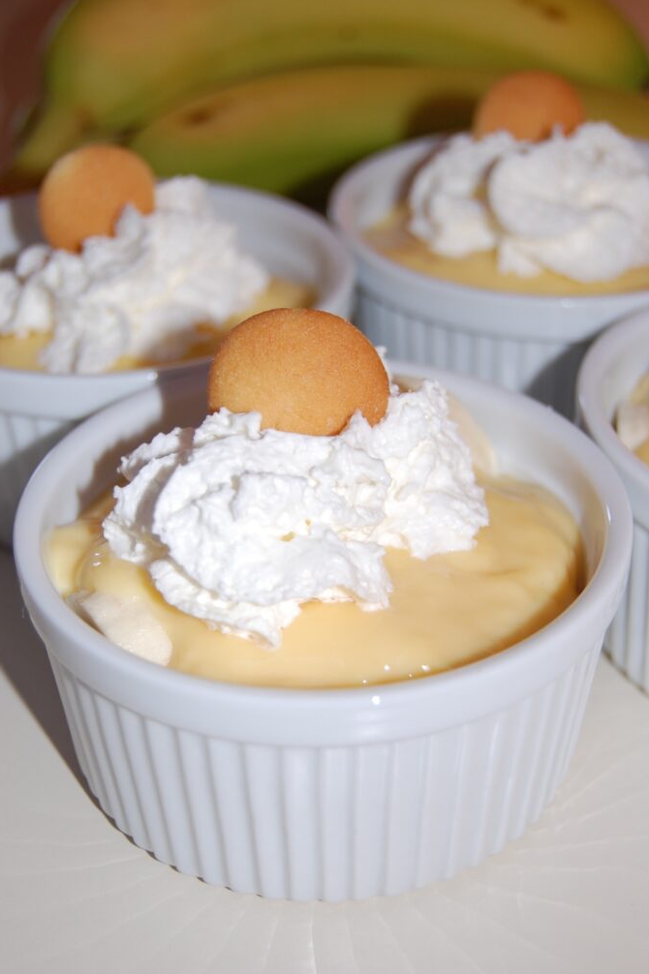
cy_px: 494
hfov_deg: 23.4
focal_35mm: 58
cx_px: 327
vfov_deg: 34.5
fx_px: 1569
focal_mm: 38
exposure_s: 1/60
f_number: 4.8
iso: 320
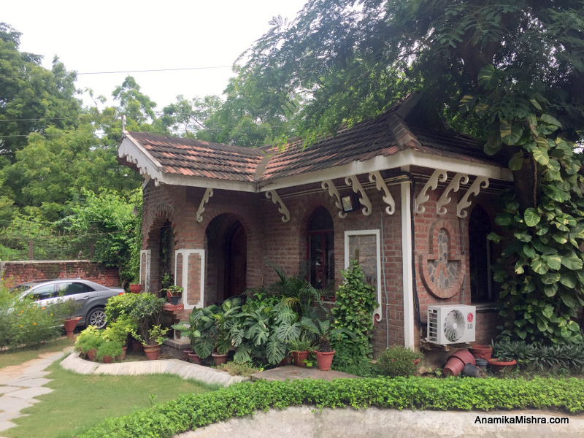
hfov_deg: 61.7
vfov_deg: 48.2
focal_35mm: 29
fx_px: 489
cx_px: 292
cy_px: 219
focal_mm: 4.15
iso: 32
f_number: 2.2
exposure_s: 1/421
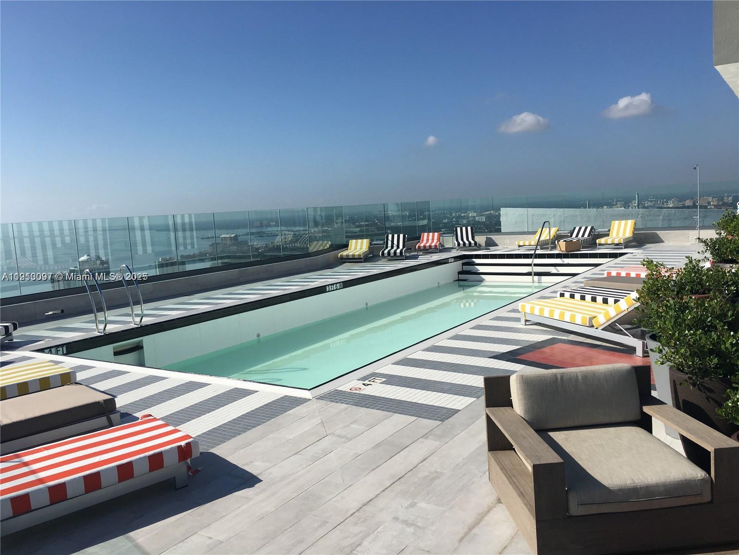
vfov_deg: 48.2
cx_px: 370
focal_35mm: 29
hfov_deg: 61.7
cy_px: 278
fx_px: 619
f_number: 2.2
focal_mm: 4.15
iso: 25
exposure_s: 1/3077
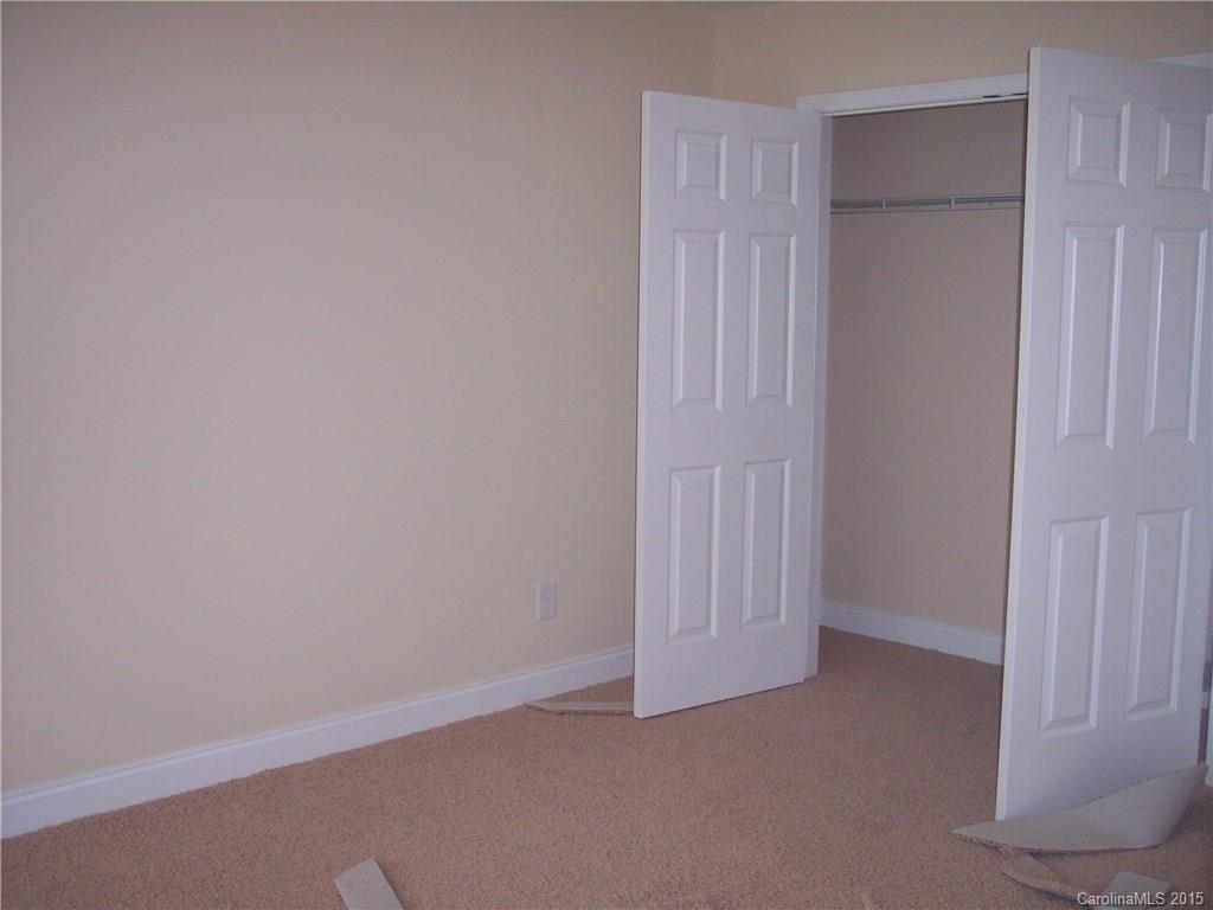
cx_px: 606
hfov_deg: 47.9
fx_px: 1367
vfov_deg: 36.8
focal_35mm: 39
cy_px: 455
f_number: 2.8
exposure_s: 1/60
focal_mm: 8
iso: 140
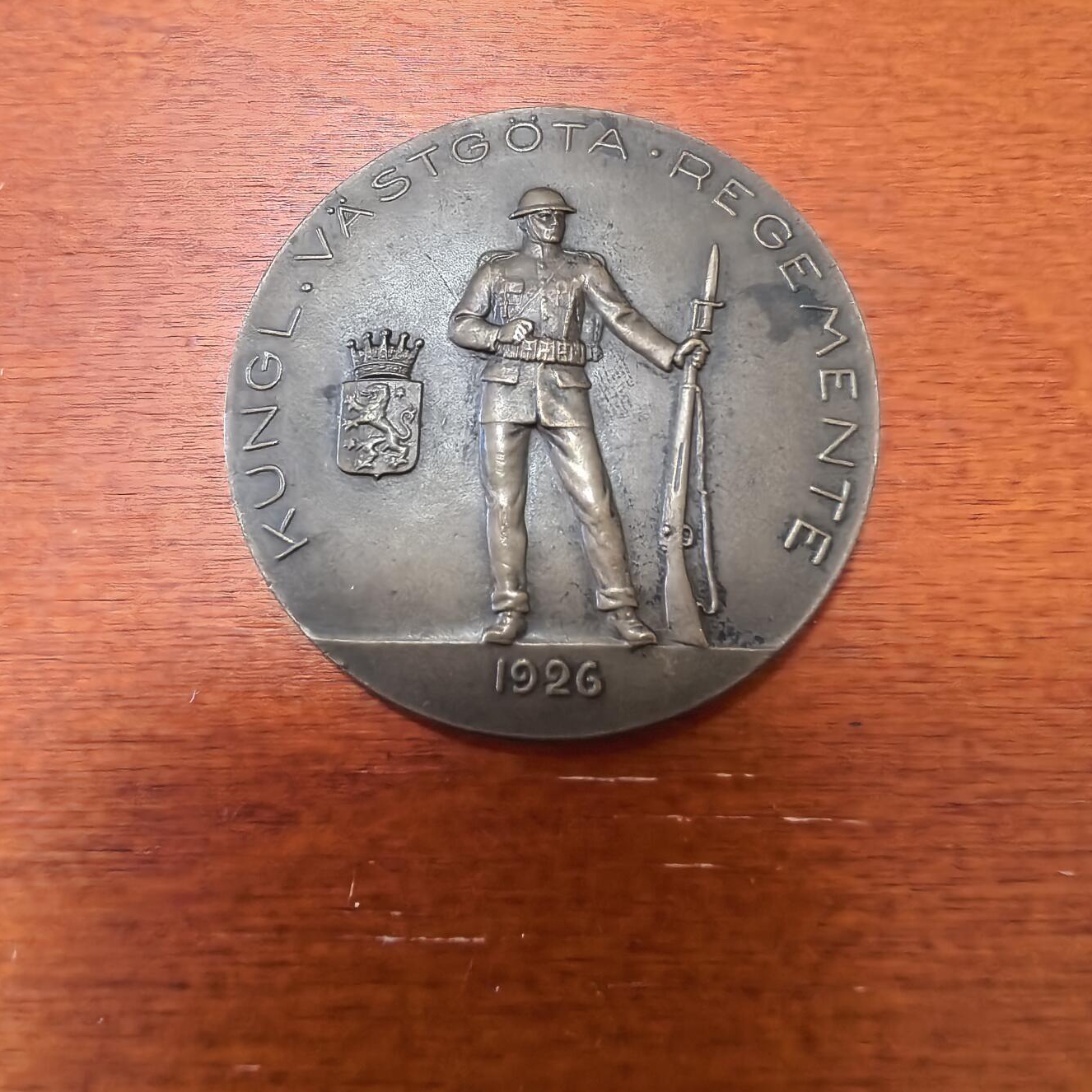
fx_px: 857
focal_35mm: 24
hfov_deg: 65.0
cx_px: 540
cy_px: 382
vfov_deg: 63.7
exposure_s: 1/20
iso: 800
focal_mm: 1.68
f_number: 2.2
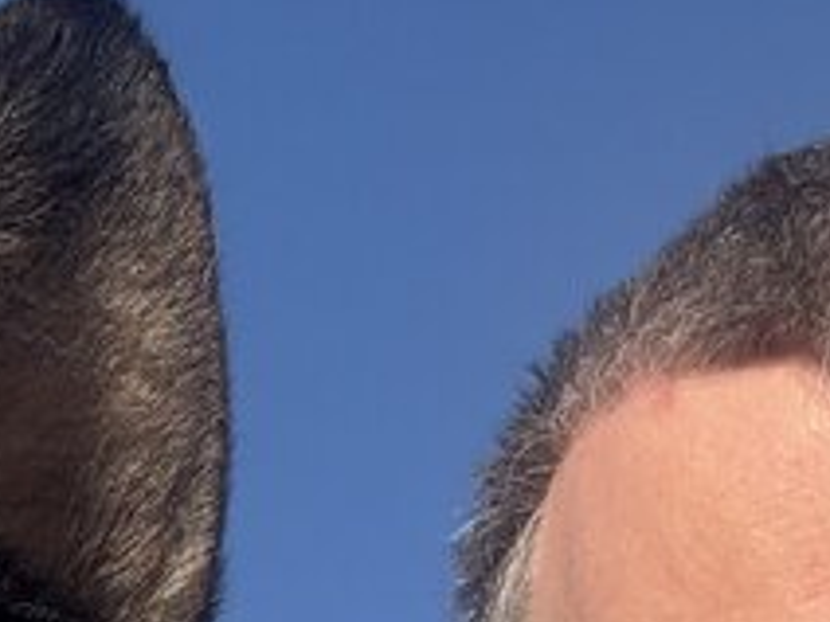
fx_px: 3117
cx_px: 438
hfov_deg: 15.2
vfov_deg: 10.0
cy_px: 1475
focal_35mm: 130
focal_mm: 2.69
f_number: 1.9
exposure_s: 1/1172
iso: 25
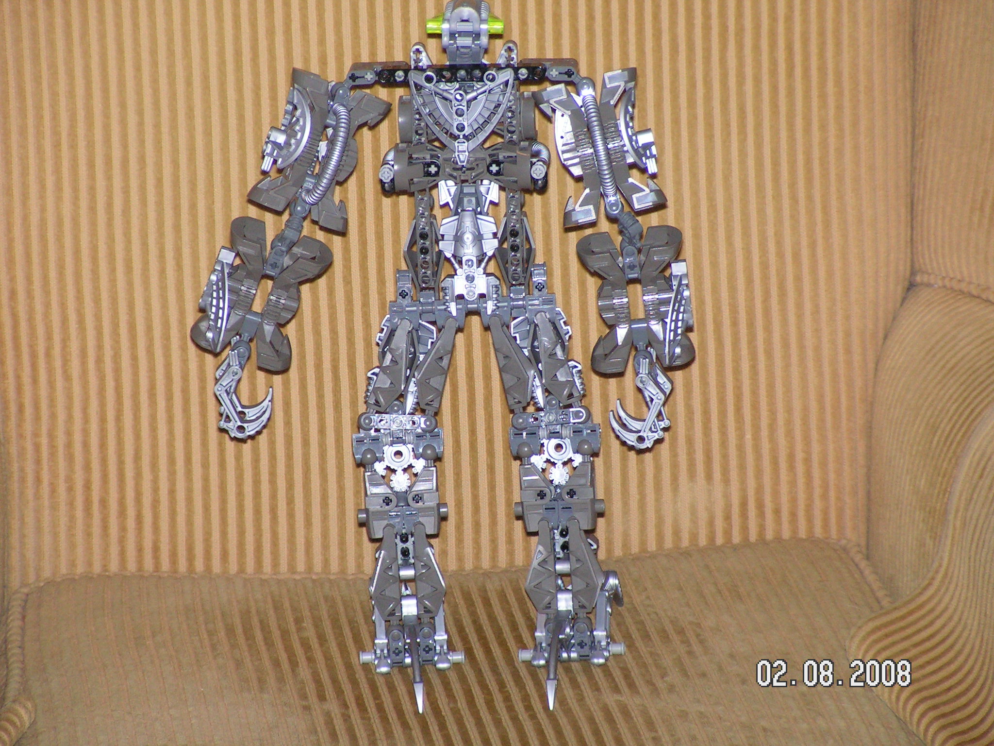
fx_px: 5284
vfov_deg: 8.1
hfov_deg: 10.7
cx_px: 497
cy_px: 373
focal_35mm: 184
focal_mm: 30.8
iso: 200
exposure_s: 1/200
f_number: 3.4
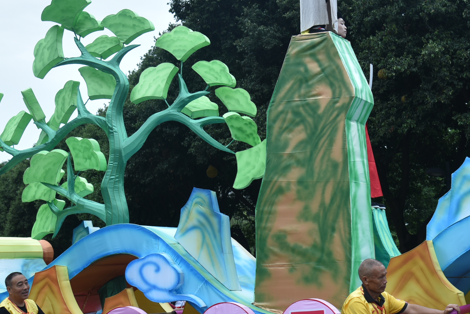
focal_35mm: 80
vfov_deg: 17.0
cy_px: 113
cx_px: 306
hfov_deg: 25.3
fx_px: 1044
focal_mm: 35
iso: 80
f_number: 5
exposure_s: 1/125
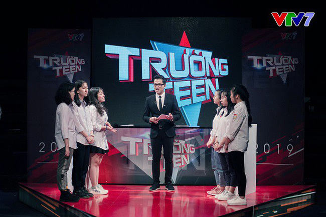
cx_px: 163
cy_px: 108
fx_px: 679
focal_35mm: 75
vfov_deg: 18.2
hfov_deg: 27.0
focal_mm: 75
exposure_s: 1/100
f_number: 4
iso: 3200
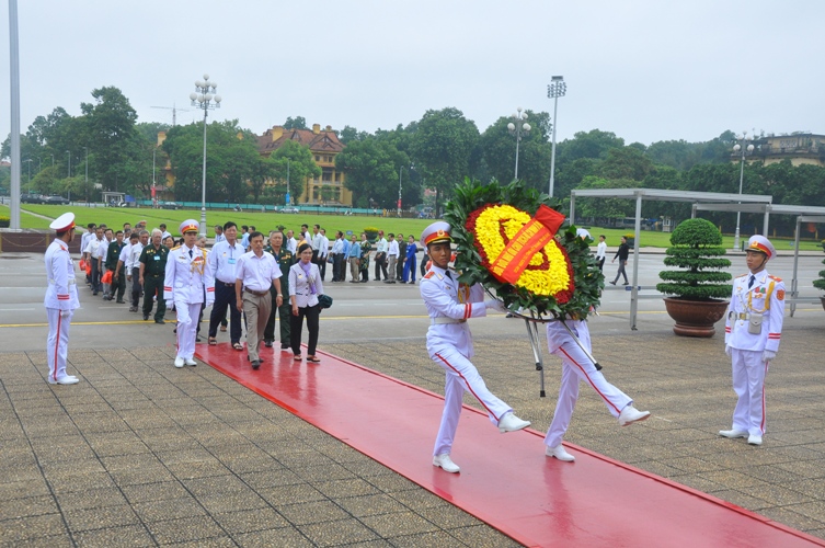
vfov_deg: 34.1
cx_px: 412
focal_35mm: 39
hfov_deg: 49.6
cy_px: 274
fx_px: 893
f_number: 8
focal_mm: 26
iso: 640
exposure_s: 1/250
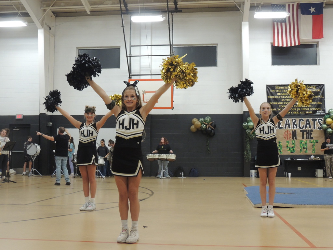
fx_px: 414
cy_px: 125
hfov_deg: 43.9
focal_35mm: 43
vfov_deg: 33.6
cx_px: 166
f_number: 3.4
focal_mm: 7.6
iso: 400
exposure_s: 1/40
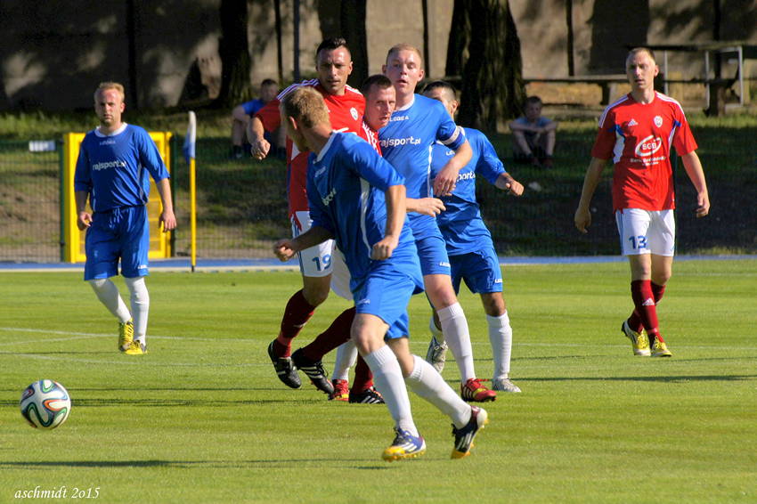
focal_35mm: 450
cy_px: 252
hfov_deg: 4.6
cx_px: 378
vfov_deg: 3.1
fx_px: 9458
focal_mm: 300
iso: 200
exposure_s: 1/1250
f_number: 9
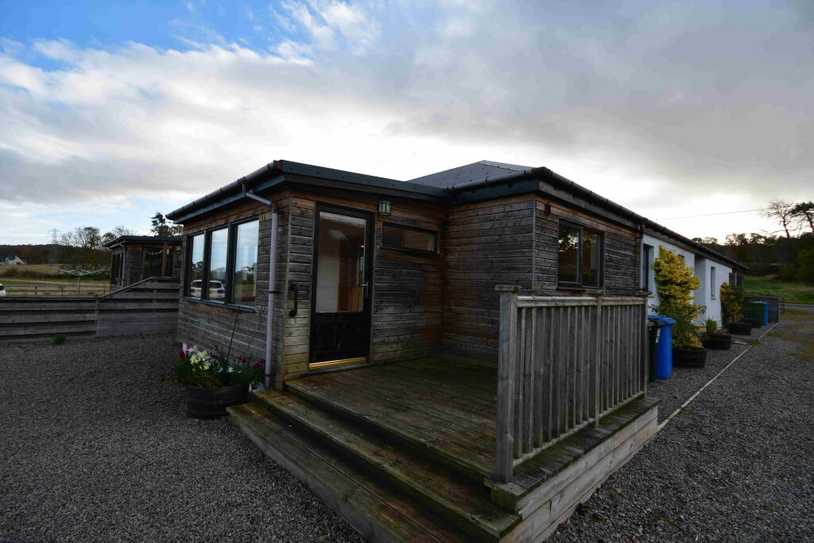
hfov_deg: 93.3
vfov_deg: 70.5
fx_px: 384
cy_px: 272
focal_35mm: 17
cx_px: 407
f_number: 10
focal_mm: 11.5
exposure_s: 1/250
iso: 320
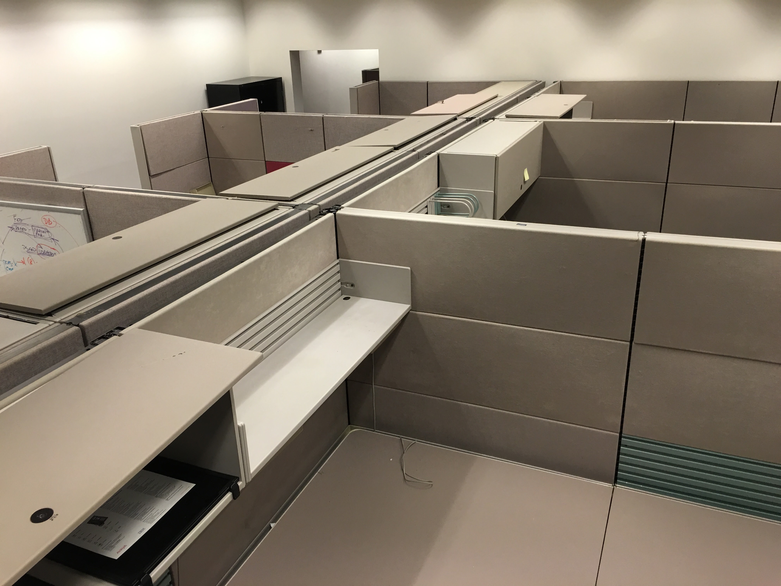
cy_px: 293
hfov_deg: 61.7
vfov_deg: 48.2
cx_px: 390
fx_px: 654
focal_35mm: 29
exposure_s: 1/17
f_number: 2.2
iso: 40
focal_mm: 4.15
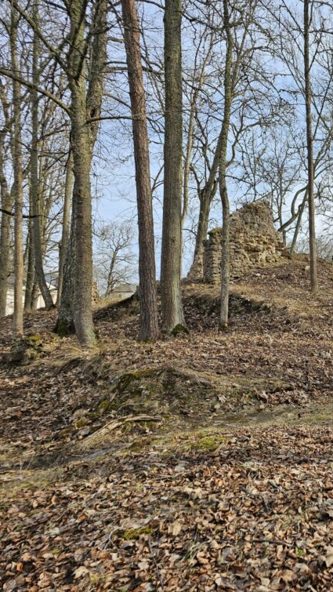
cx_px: 386
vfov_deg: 58.0
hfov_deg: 30.2
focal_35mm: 34
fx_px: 533
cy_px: 296
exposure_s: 1/262
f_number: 1.7
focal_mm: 6.3
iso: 10
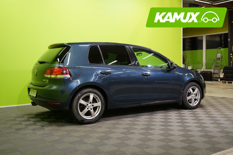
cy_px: 78
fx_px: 246
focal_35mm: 38
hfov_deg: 50.7
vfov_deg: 35.1
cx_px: 116
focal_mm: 38
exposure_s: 1/25
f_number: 5
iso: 500
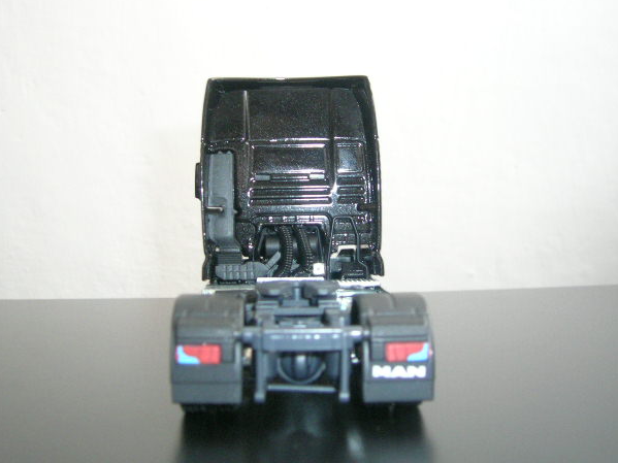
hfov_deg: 40.4
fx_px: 839
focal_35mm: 47
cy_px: 224
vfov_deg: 30.9
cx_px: 291
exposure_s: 1/6
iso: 200
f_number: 3
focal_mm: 6.7
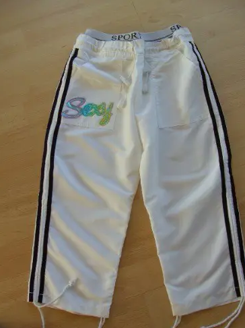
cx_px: 125
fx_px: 378
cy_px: 176
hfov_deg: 35.9
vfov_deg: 46.8
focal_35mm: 40
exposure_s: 1/50
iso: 100
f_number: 2.8
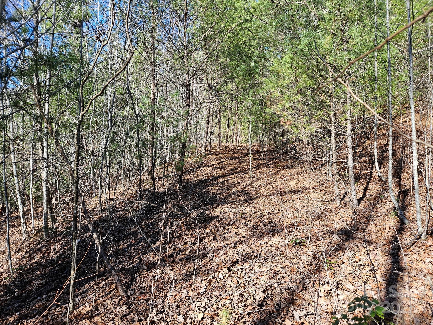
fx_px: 288
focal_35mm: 23
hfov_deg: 73.9
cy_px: 162
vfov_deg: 58.9
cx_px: 216
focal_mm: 5.4
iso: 25
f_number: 1.8
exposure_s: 1/354
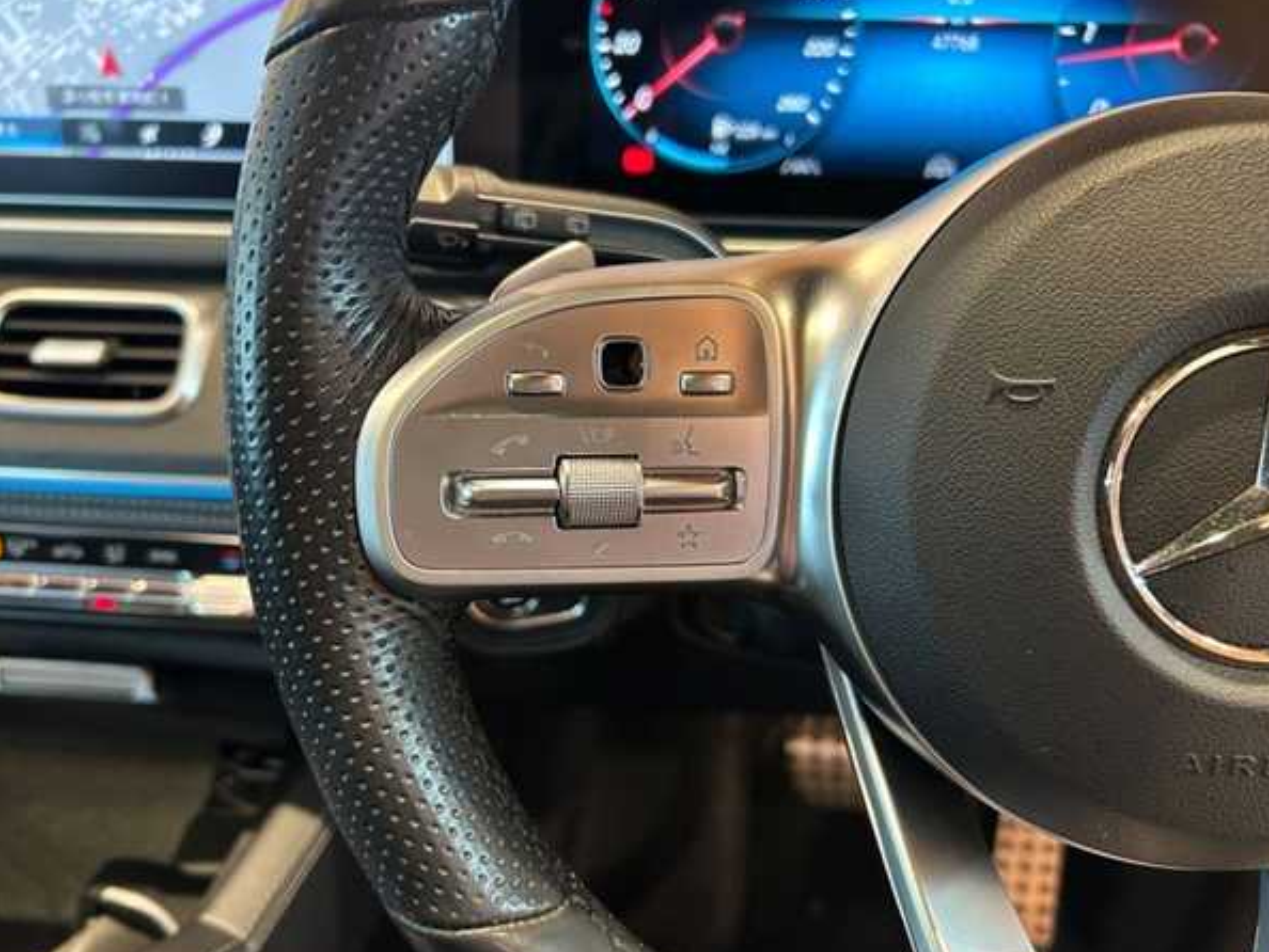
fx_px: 1027
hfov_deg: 63.4
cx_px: 609
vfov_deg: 49.8
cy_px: 499
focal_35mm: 28
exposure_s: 1/42
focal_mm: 5.7
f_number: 1.5
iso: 500
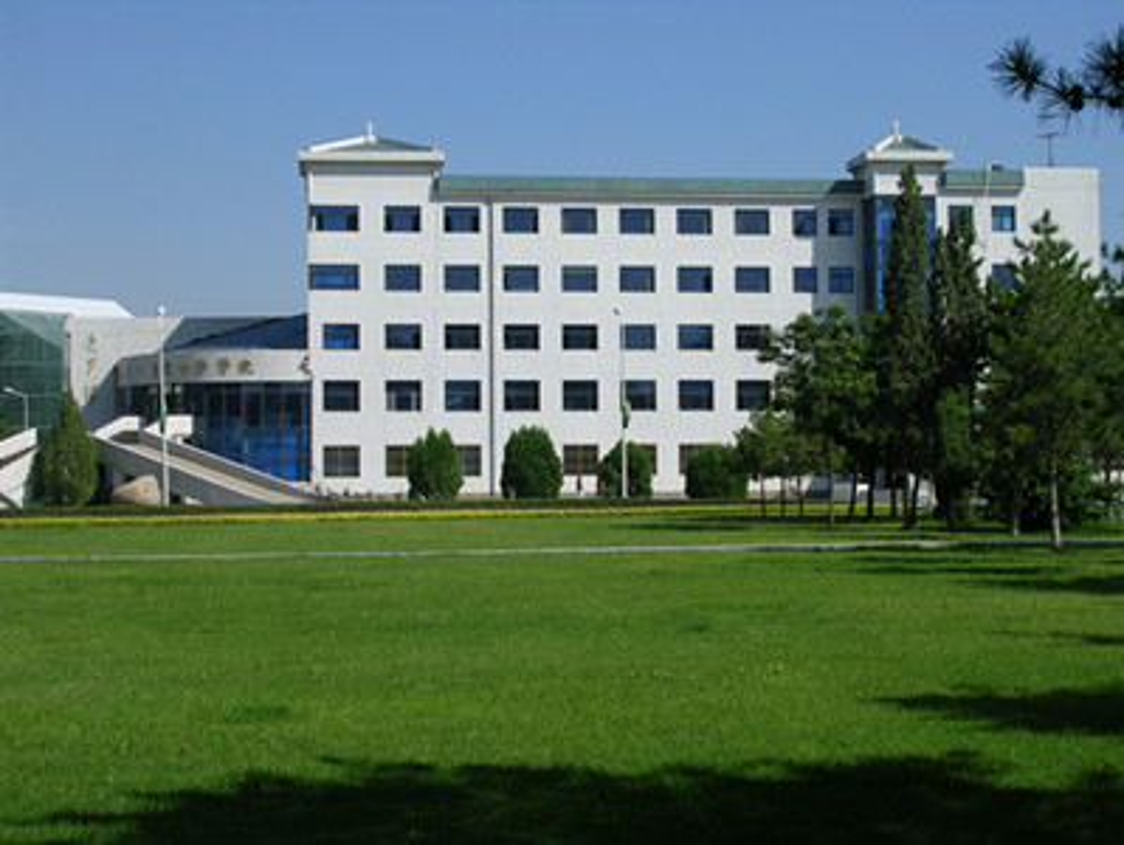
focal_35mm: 67
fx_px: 2177
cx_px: 562
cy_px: 422
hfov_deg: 28.9
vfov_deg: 22.0
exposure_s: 1/945
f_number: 3.6
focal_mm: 10.2
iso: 50
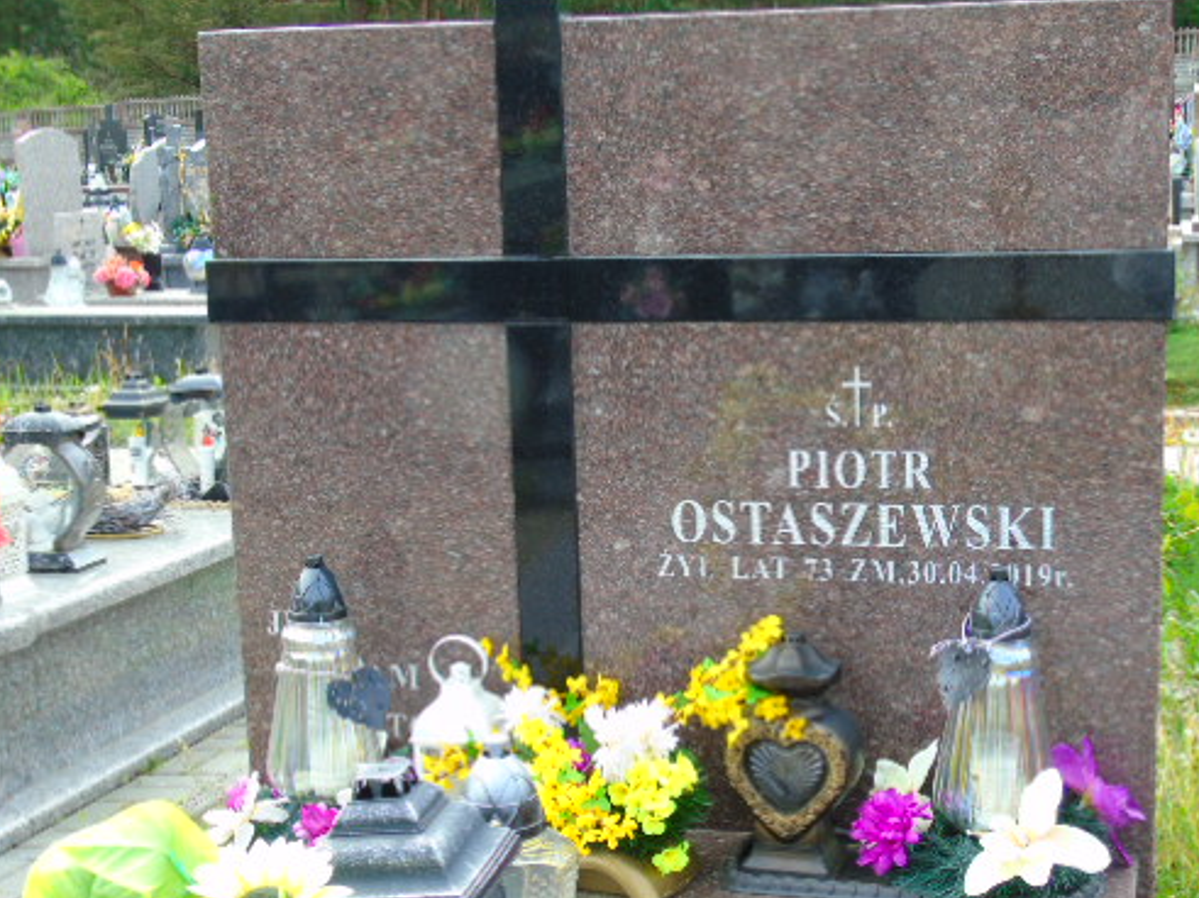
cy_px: 554
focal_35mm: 60
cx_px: 640
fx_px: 2078
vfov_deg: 24.3
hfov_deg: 32.2
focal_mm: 8.2
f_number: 4.1
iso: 80
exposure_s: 1/160
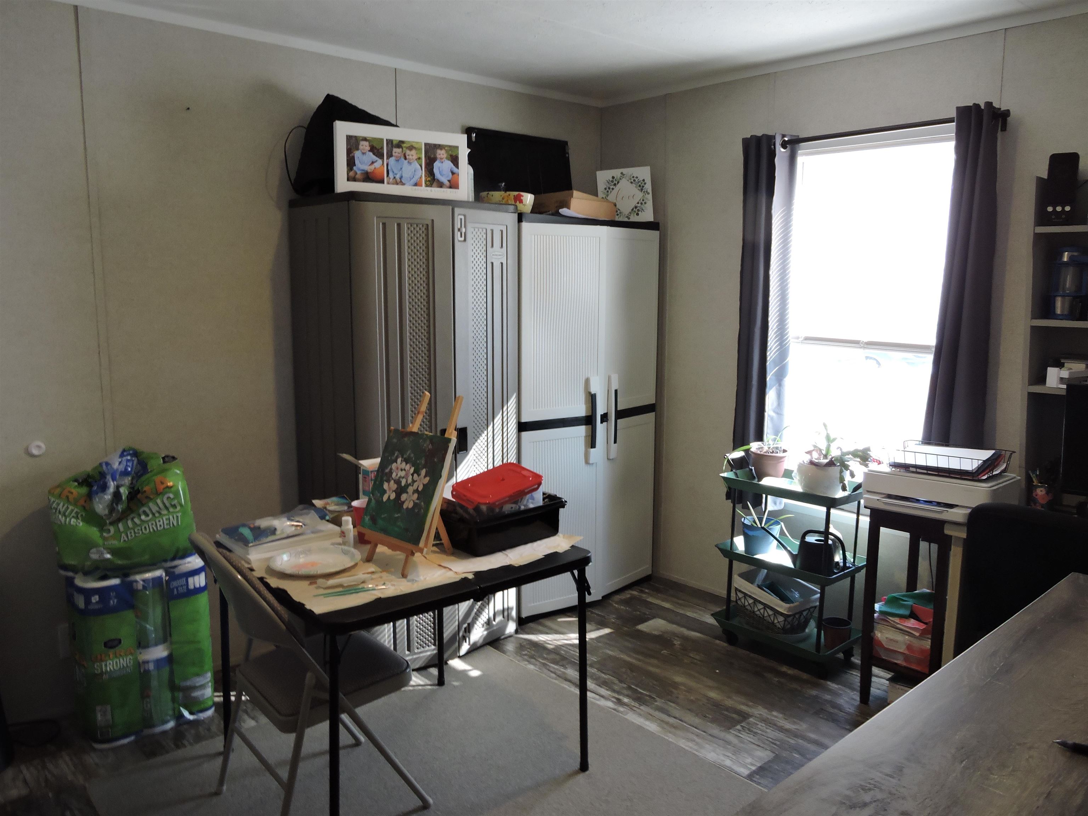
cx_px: 544
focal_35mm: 28
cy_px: 408
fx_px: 880
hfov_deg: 63.4
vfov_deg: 49.7
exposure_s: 1/30
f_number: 3.5
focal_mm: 5
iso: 250
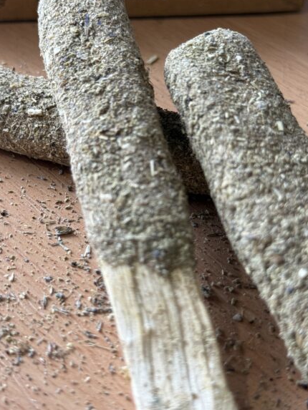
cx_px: 144
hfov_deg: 21.9
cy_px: 151
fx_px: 795
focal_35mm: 67
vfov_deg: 28.8
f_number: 1.78
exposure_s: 1/50
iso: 80
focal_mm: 6.76
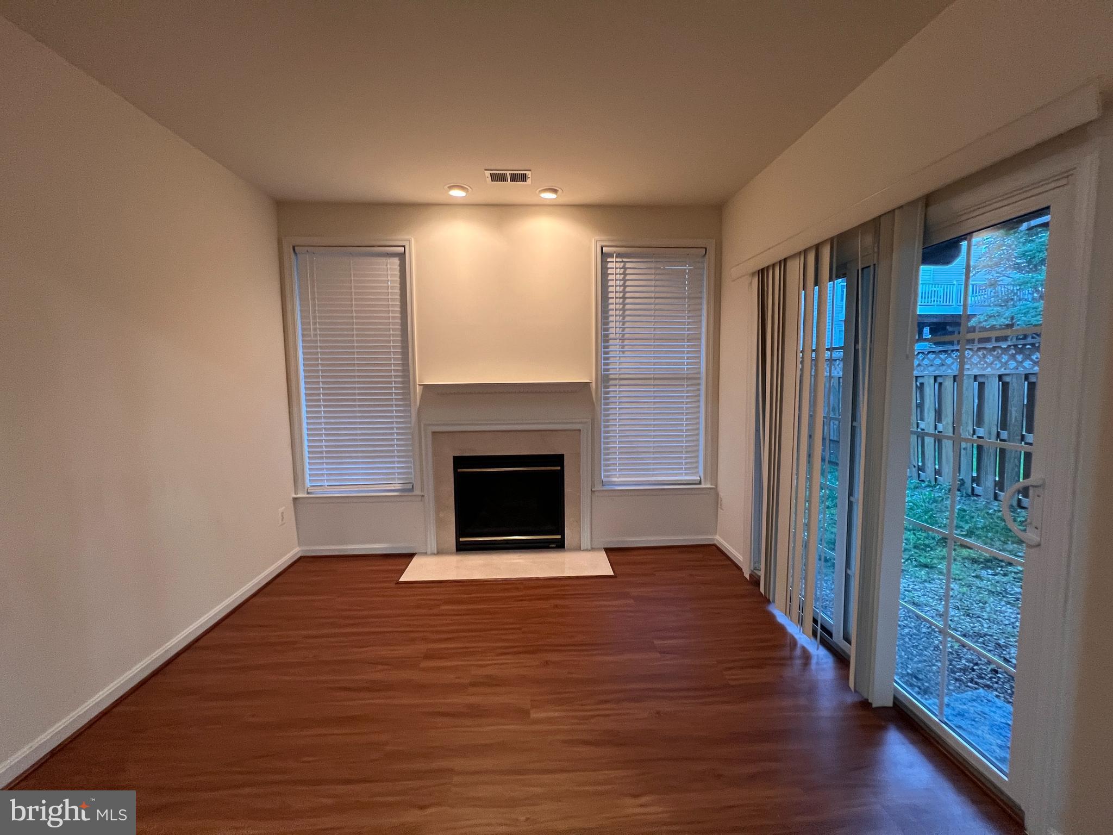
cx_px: 556
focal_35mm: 13
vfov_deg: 89.9
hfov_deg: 106.2
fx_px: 418
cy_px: 418
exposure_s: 1/60
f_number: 1.8
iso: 320
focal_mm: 1.57
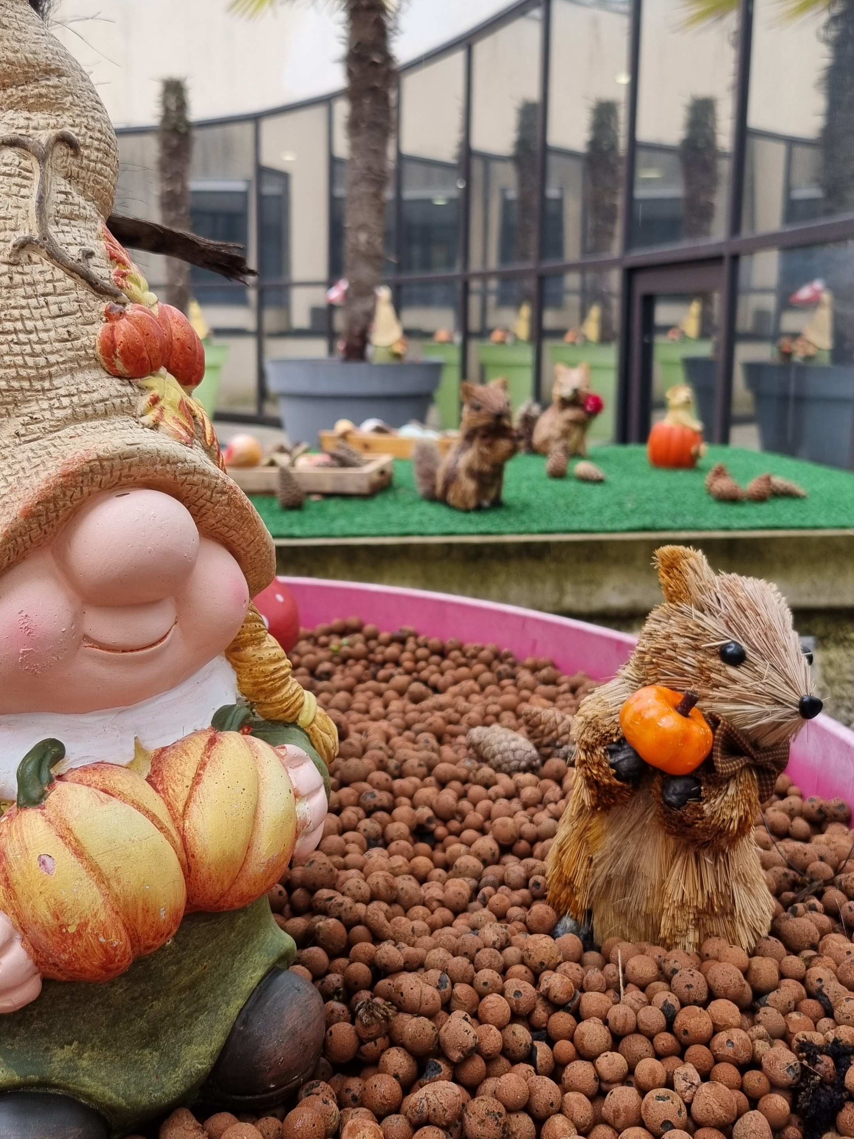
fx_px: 1184
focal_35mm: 36
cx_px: 384
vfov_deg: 51.3
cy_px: 509
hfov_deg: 39.6
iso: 50
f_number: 1.8
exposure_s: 1/208
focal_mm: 5.4
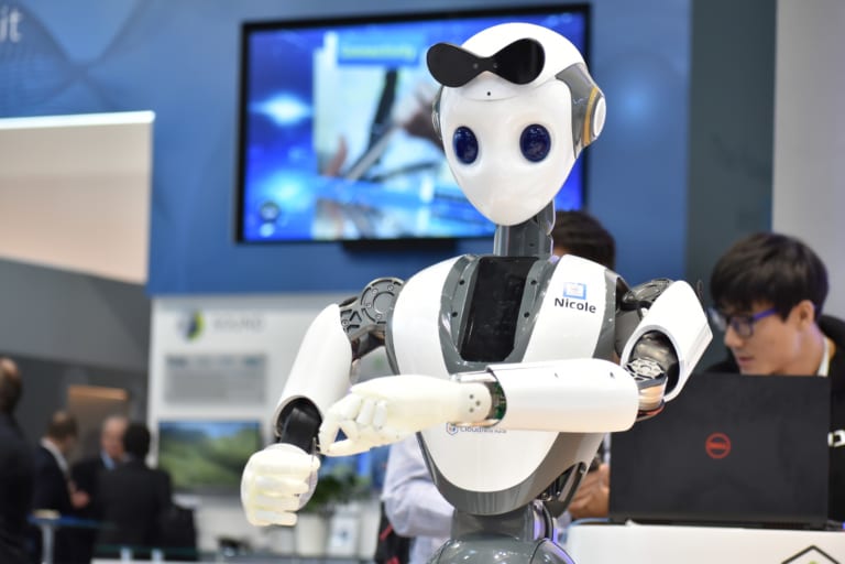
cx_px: 422
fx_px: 3028
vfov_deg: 10.6
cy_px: 282
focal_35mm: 129
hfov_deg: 15.9
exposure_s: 1/80
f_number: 4.8
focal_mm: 86
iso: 640
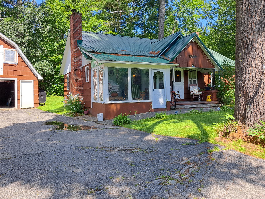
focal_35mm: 27
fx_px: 207
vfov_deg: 51.2
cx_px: 125
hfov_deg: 65.3
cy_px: 88
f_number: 1.8
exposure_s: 1/599
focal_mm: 5.23
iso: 50
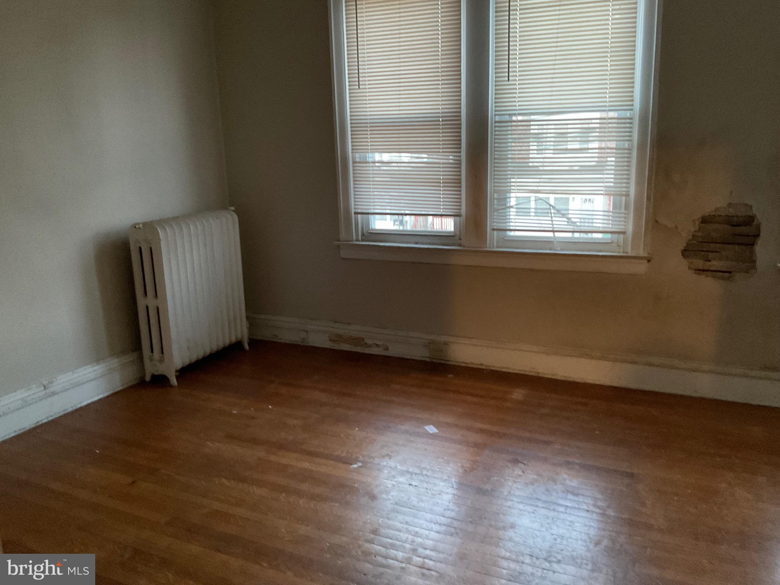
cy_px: 292
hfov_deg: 61.7
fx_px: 653
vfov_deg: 48.2
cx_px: 390
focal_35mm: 29
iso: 400
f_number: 1.8
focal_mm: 3
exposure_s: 1/30
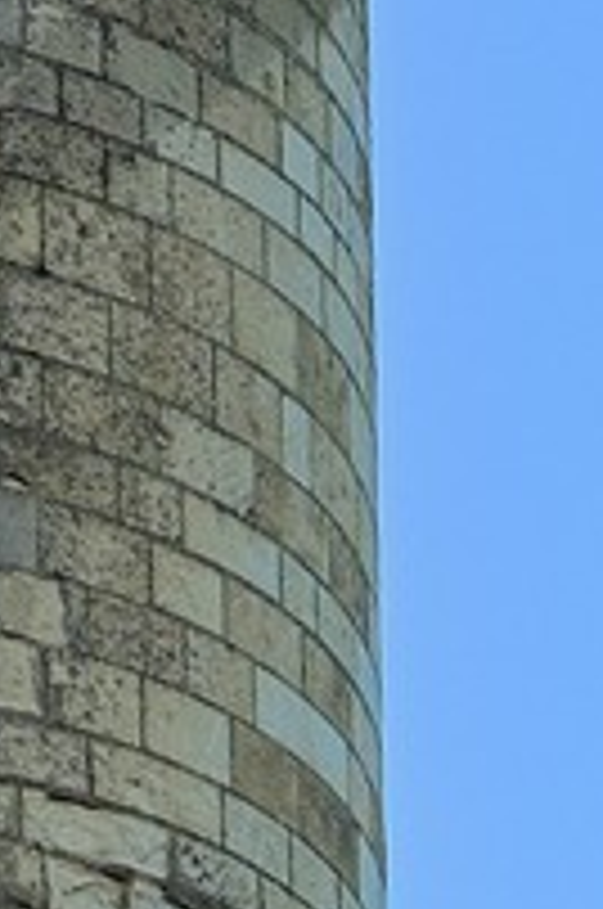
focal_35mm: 1213
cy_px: -1084
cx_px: -544
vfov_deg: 1.7
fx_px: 30579
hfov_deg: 1.1
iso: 100
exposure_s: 1/160
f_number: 4.8
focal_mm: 102
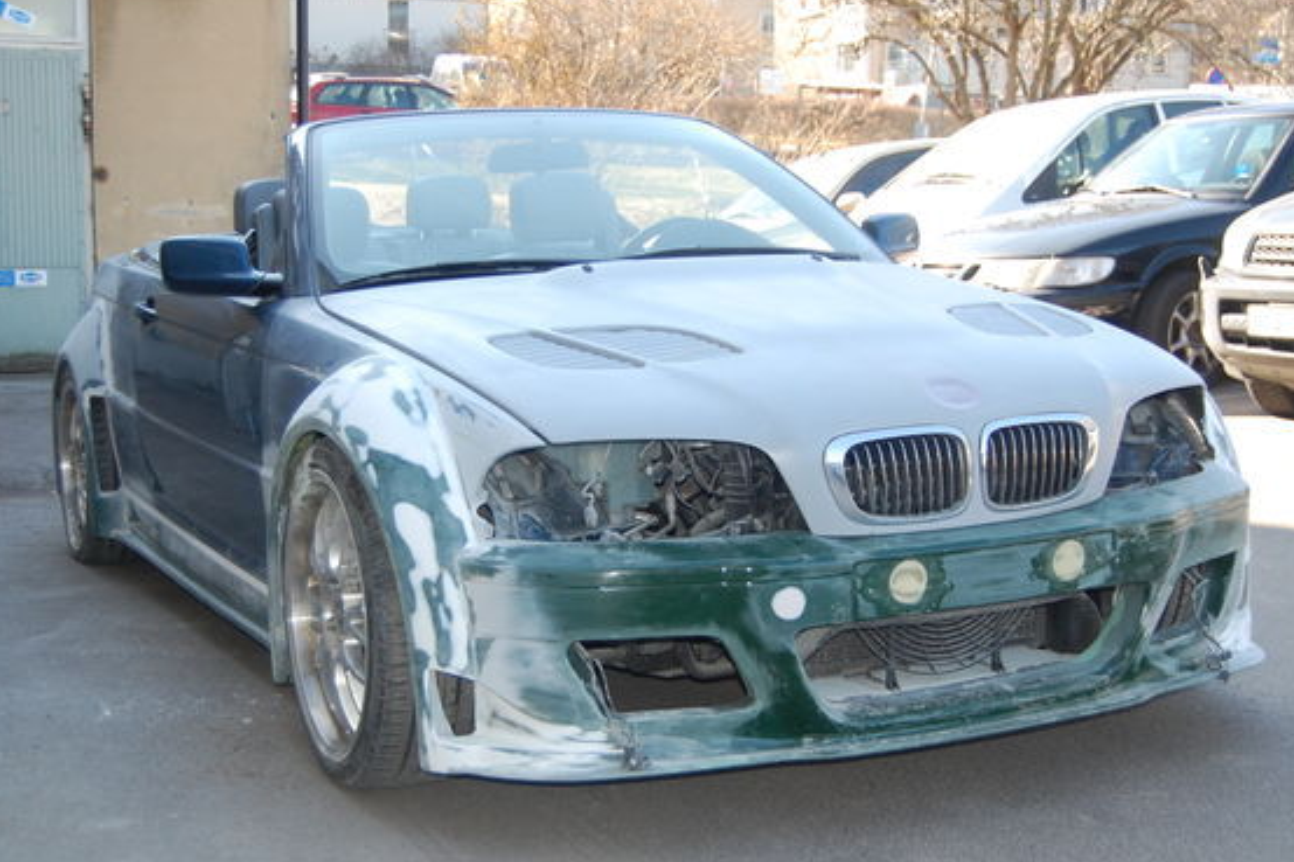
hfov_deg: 38.2
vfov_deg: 26.0
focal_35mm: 52
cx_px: 645
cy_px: 465
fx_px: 1868
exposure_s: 1/320
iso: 400
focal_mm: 30
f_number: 4.2
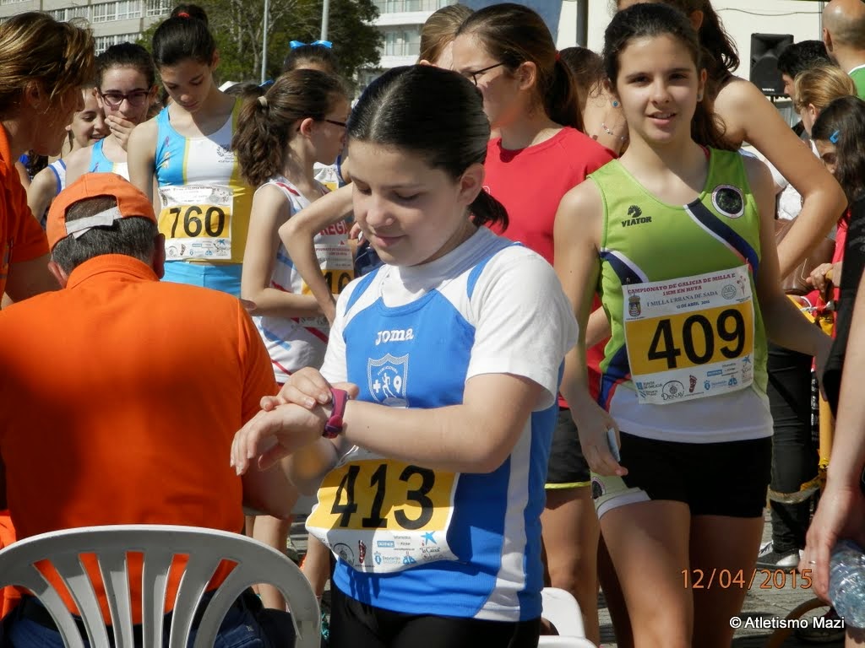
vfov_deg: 11.2
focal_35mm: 132
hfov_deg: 14.9
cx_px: 432
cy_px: 324
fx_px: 3298
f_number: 4.7
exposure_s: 1/1000
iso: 80
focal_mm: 23.6
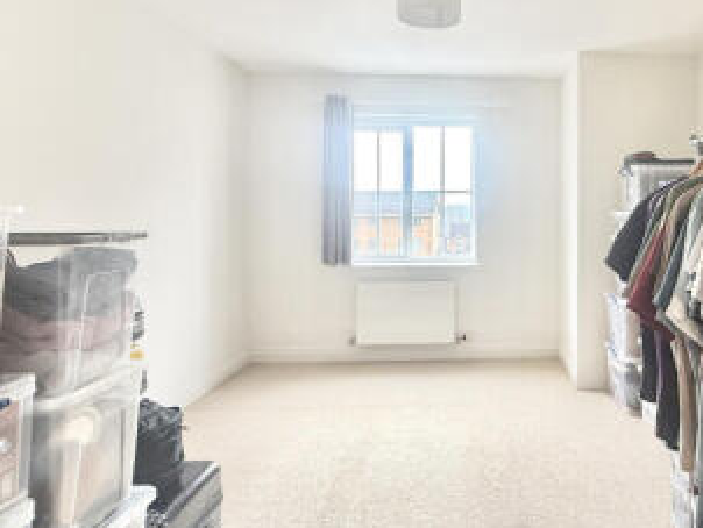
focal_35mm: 27
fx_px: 549
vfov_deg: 51.0
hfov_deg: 62.2
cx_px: 511
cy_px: 206
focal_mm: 2.22
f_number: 2.2
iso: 64
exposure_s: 1/144
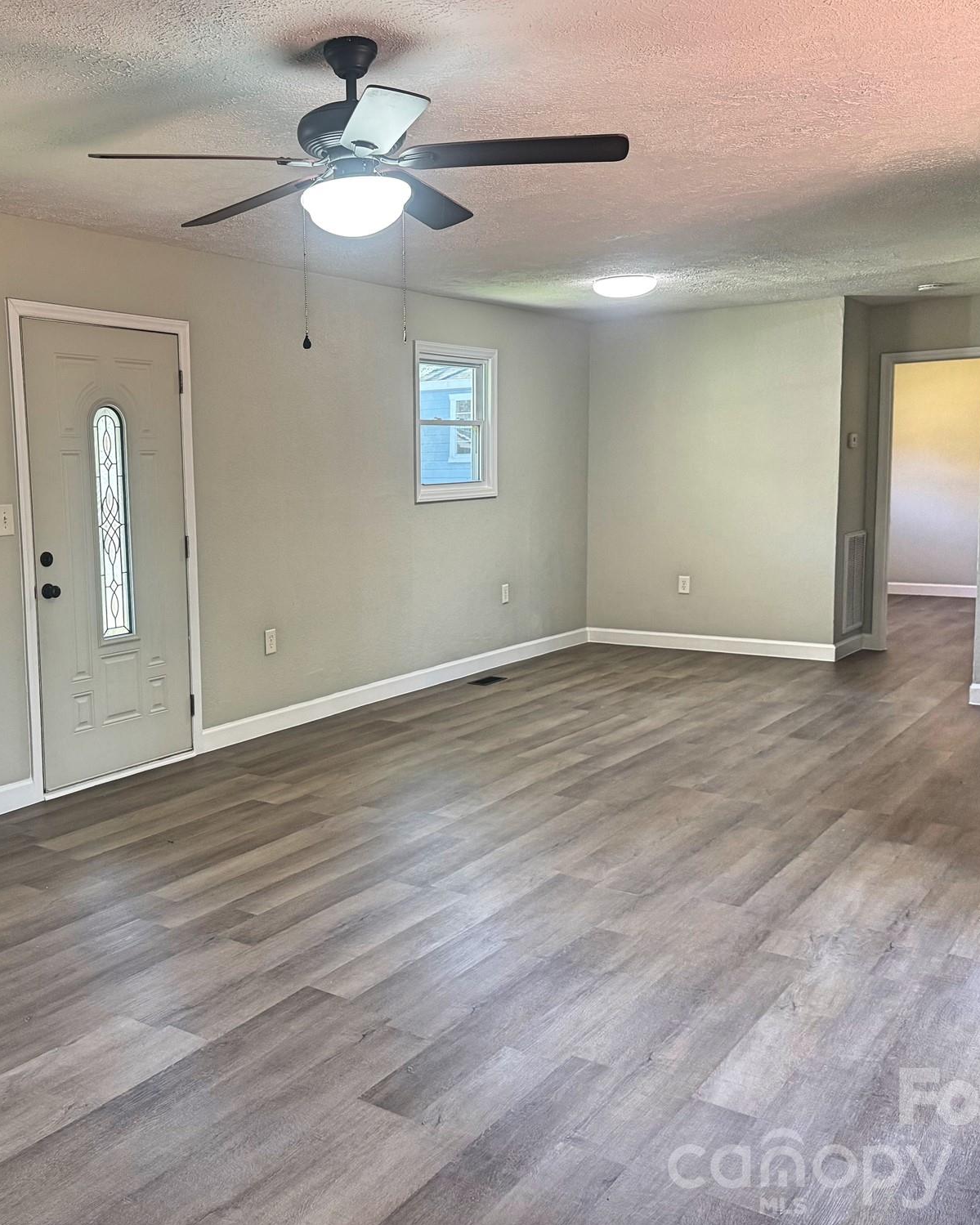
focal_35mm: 32
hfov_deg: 45.1
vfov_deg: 55.7
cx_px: 323
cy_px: 601
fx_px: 1160
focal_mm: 6.76
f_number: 1.78
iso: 200
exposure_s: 1/120
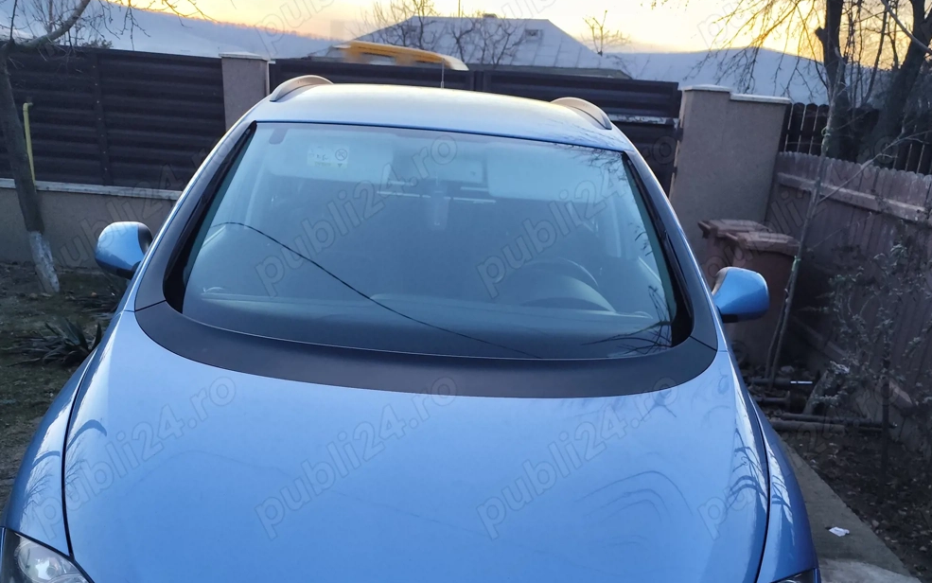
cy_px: 504
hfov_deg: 58.1
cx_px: 466
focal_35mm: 33
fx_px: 838
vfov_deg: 36.4
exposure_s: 1/100
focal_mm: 6.14
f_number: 1.65
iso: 250
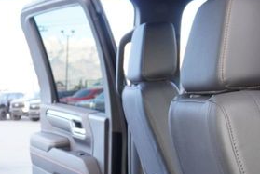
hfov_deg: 22.5
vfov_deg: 14.9
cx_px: 22
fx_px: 637
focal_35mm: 88
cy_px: 222
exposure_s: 1/60
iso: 200
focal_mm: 16
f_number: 4
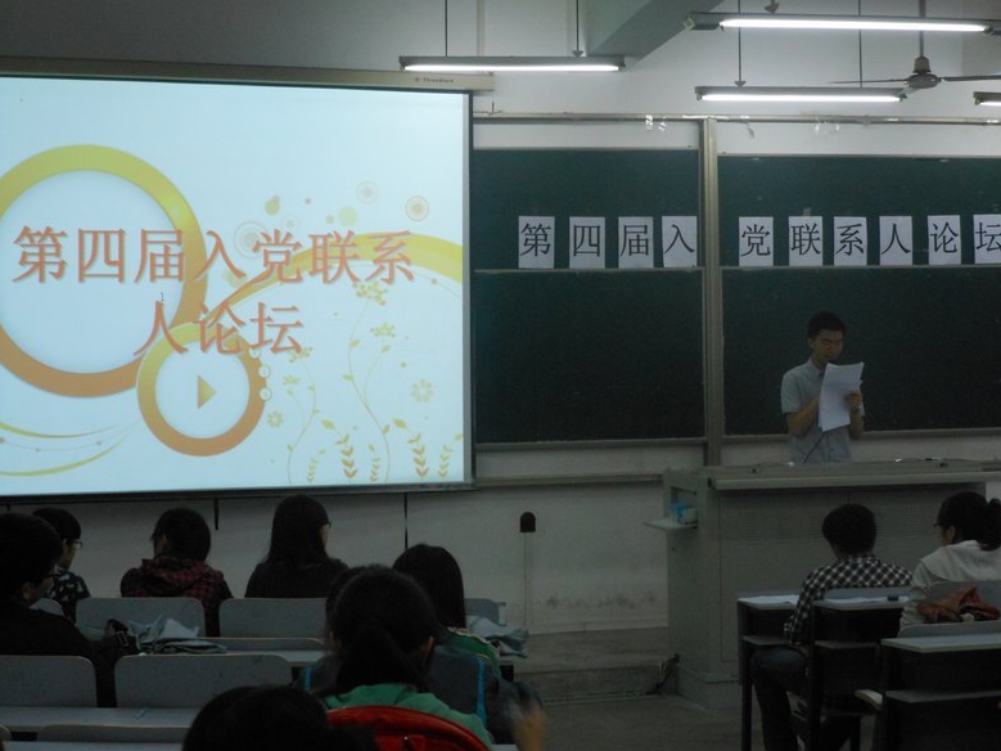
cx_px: 511
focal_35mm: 76
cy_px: 366
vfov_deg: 19.4
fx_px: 2197
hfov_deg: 25.7
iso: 400
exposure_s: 1/30
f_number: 5.2
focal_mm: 13.2
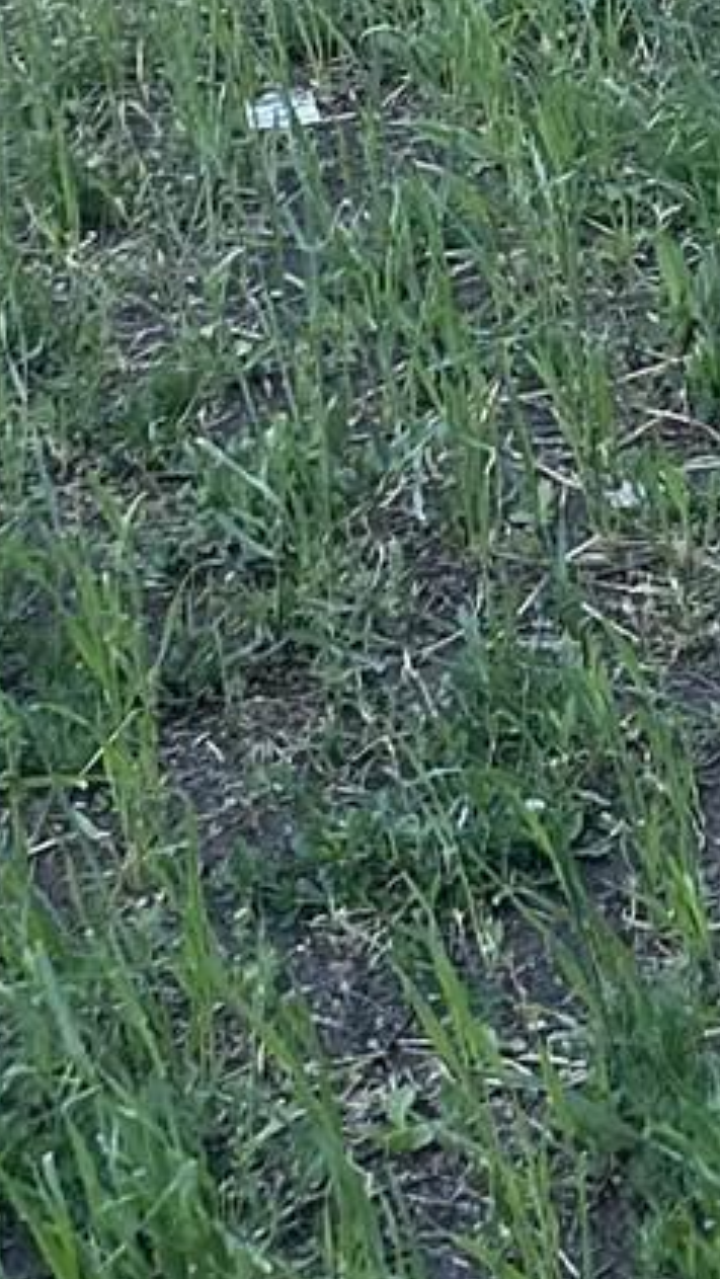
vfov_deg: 13.2
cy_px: -598
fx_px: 5258
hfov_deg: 7.8
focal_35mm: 155
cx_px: 586
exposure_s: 1/803
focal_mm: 5.7
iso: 50
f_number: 1.5
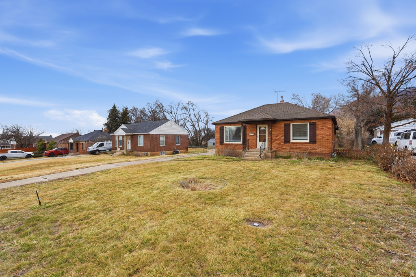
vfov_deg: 73.7
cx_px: 208
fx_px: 185
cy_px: 138
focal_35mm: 16
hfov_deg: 96.8
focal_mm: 16
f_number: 9
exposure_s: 1/1600
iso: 250
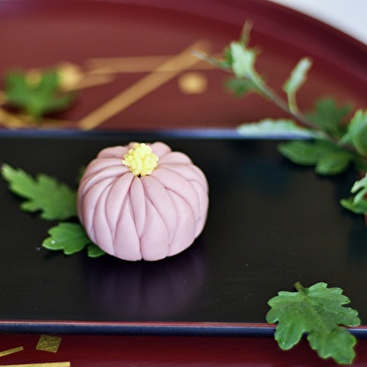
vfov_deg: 11.8
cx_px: 109
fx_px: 1783
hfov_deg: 11.7
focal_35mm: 149
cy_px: 184
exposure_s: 1/160
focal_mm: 77
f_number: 2
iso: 800
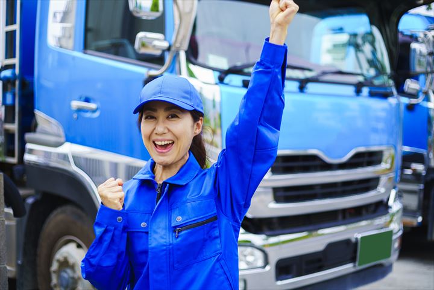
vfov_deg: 27.0
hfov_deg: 39.6
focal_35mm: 50
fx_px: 603
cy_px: 145
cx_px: 217
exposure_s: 1/400
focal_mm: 50
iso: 100
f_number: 2.5
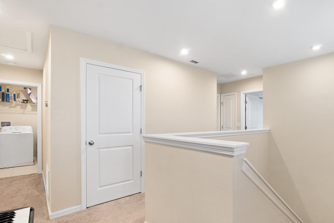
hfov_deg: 89.1
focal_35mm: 18
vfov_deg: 66.8
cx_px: 196
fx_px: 167
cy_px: 132
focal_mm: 10
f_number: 8
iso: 100
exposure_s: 1
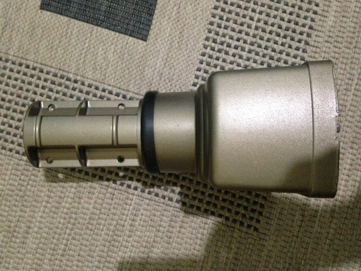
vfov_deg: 42.9
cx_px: 180
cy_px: 136
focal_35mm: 33
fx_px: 344
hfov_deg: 55.4
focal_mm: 4.12
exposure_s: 1/15
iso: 800
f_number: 2.4
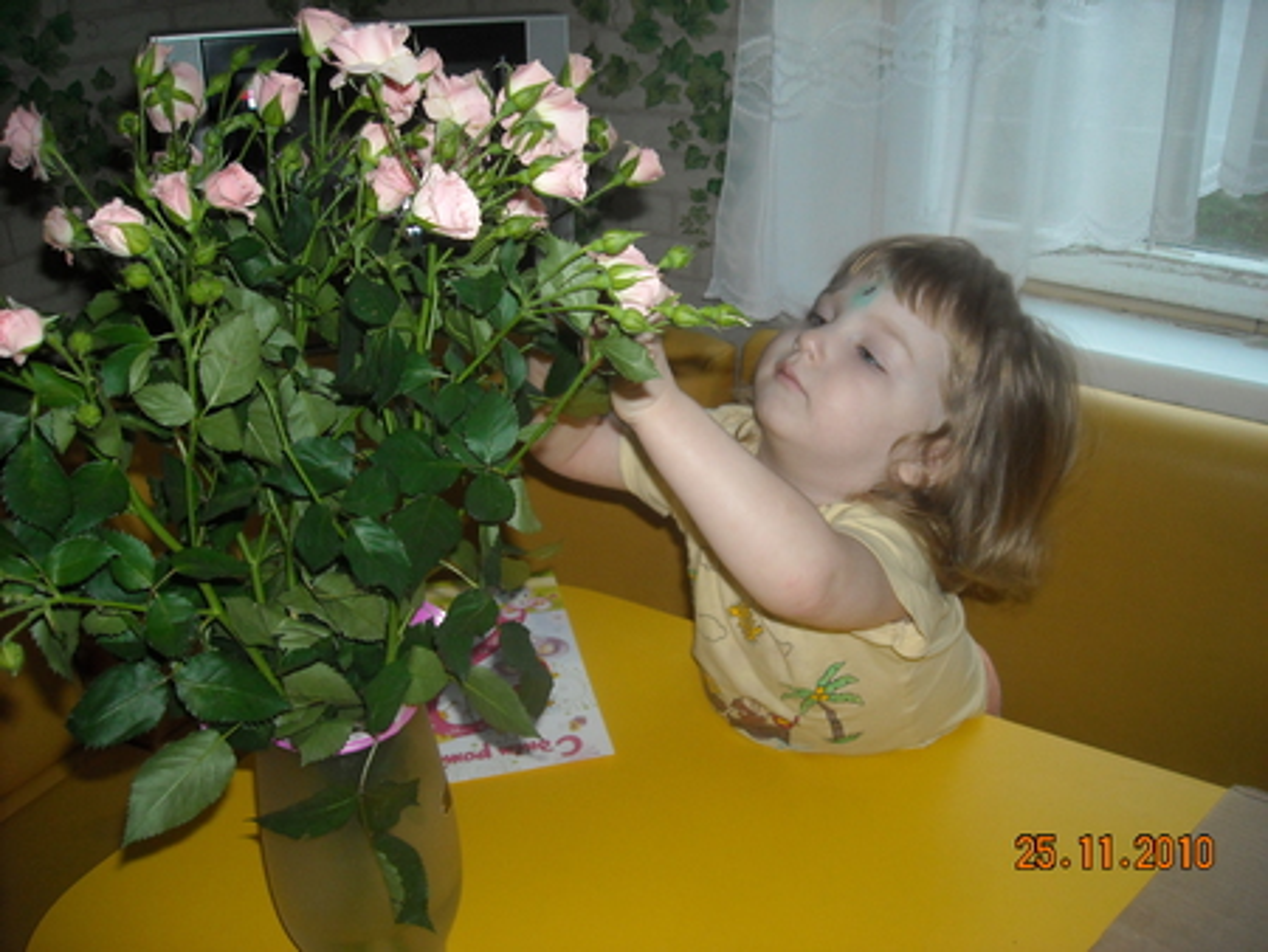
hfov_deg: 52.6
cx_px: 634
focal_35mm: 35
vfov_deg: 40.7
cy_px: 476
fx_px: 1283
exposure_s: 1/60
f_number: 2.8
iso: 200
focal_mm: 5.7
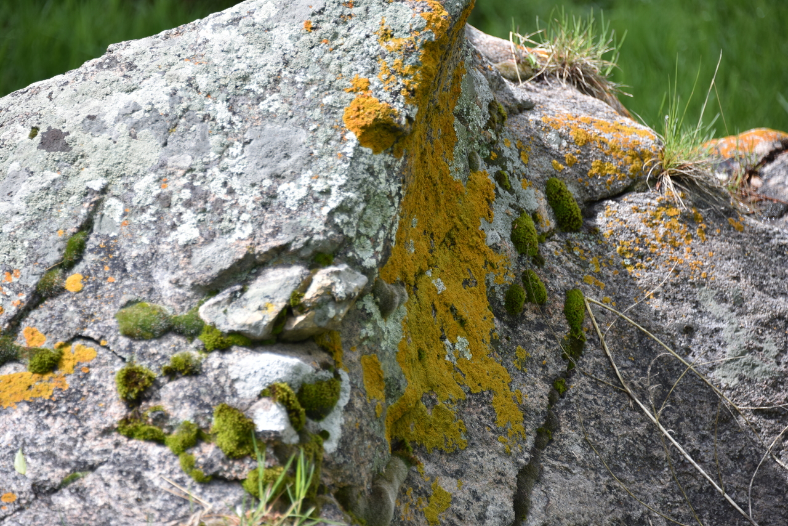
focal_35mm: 200
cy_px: 263
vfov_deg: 6.9
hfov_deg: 10.3
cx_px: 394
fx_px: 4378
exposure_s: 1/400
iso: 250
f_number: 5.6
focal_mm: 200
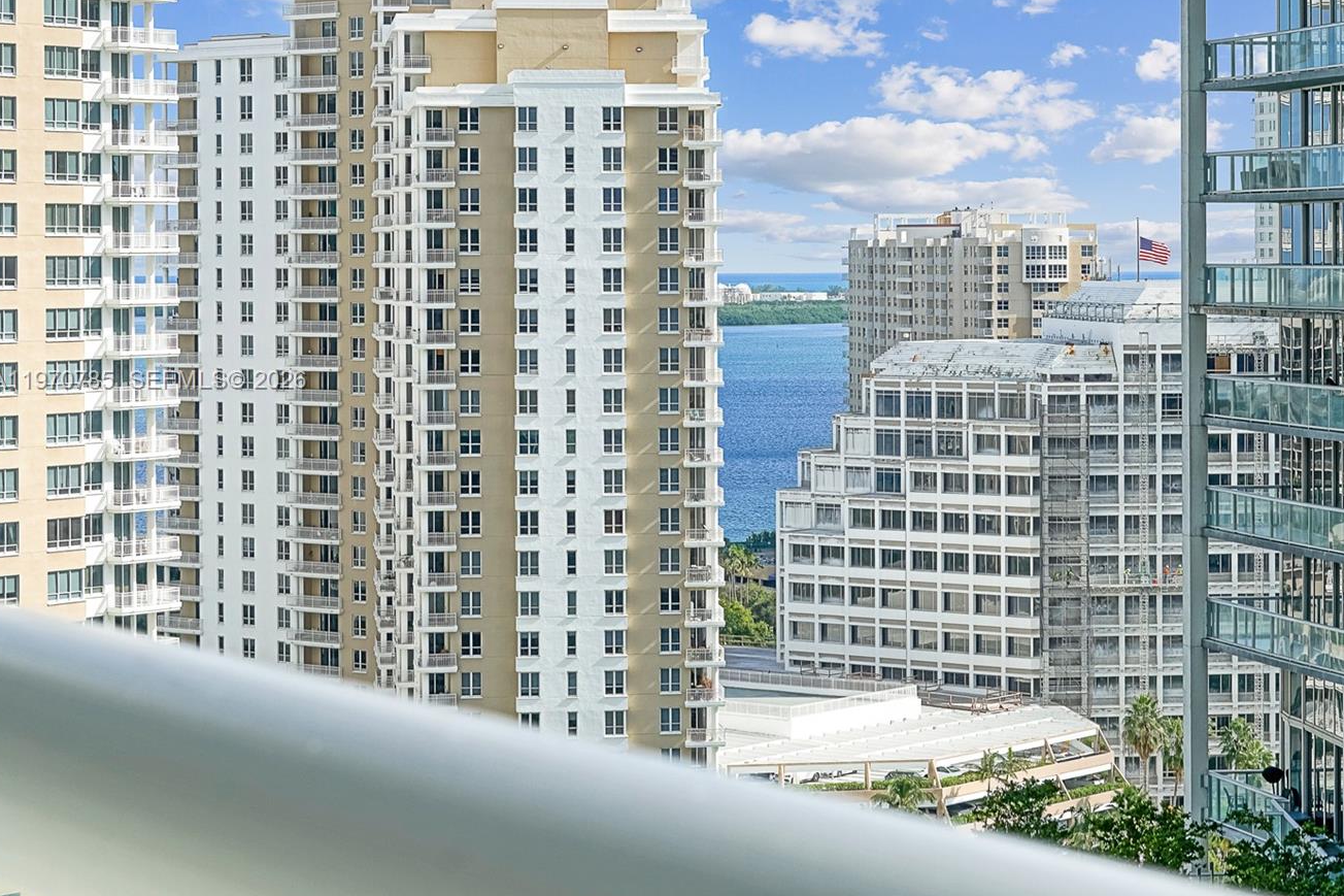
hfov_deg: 22.1
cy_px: 381
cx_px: 810
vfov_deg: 14.9
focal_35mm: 92
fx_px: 3434
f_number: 8
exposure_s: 1/640
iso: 160
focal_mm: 50
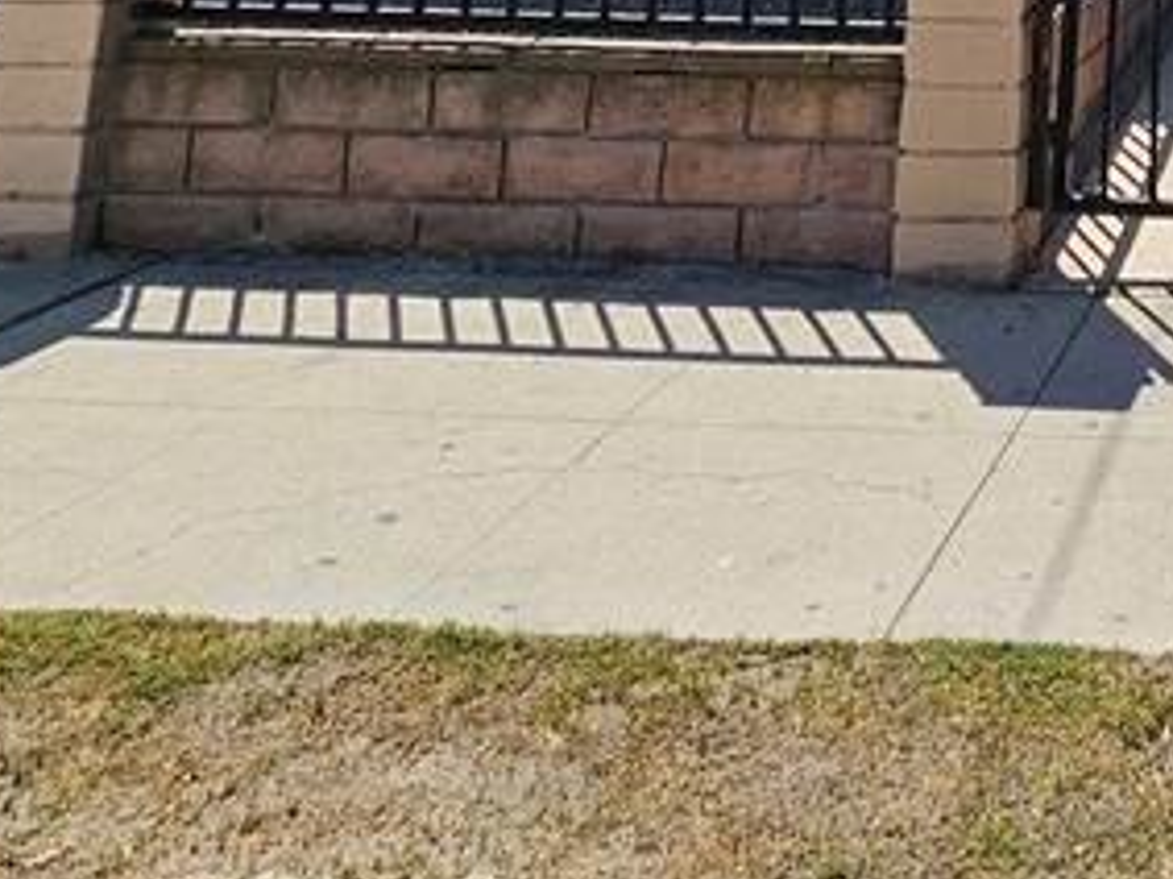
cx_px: 1397
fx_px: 1592
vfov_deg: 22.0
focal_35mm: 47
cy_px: -622
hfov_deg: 33.3
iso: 50
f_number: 2.2
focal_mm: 2.2
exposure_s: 1/2524
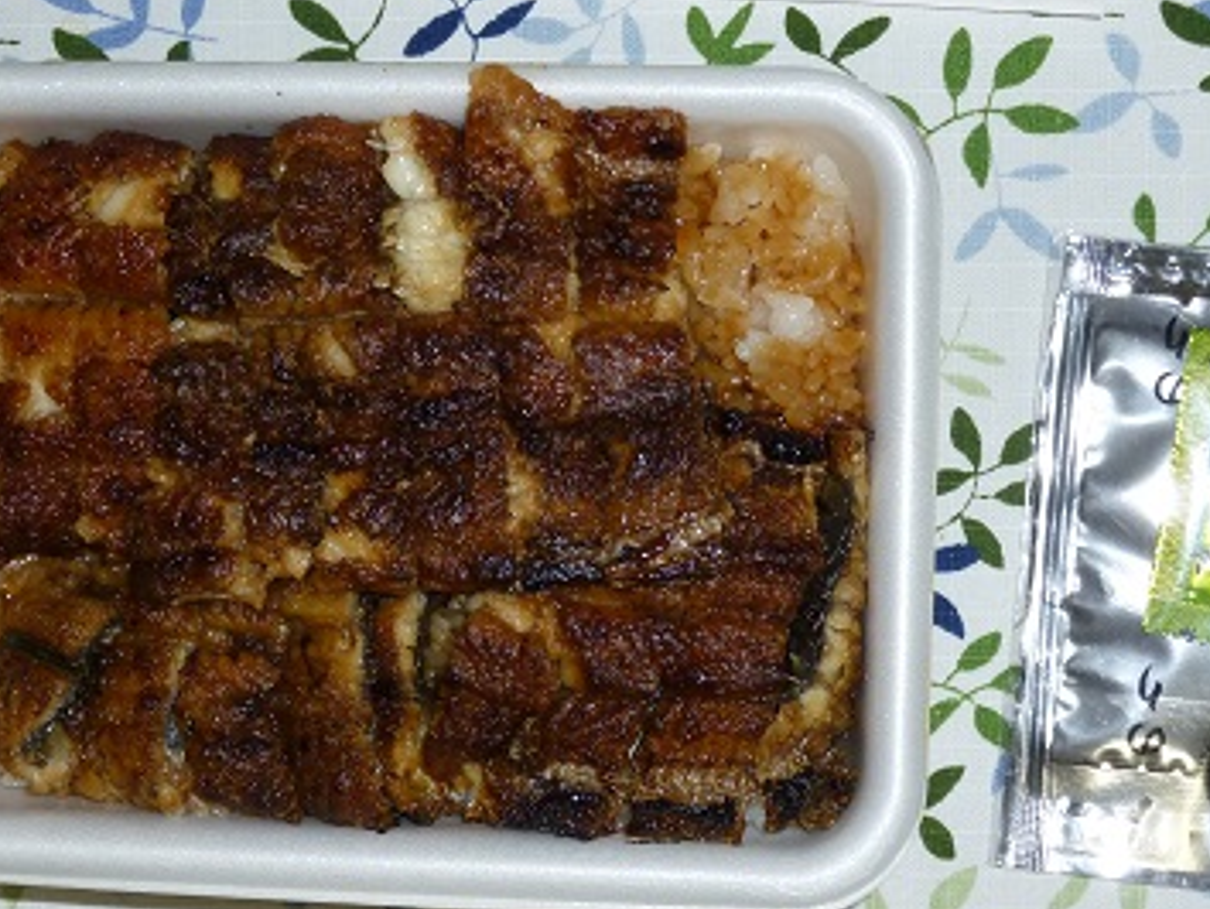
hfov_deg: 29.8
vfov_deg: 22.6
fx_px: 2274
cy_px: 437
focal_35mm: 65
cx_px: 506
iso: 125
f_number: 4.2
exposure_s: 1/30
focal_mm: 8.1
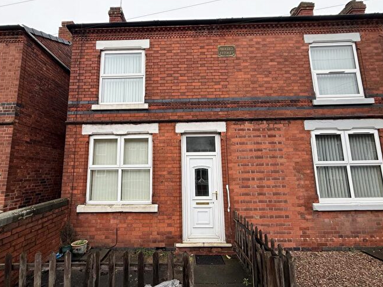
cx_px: 179
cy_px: 150
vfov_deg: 81.7
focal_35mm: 15
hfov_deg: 98.0
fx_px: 166
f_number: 2.2
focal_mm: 2.22
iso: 80
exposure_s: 1/99
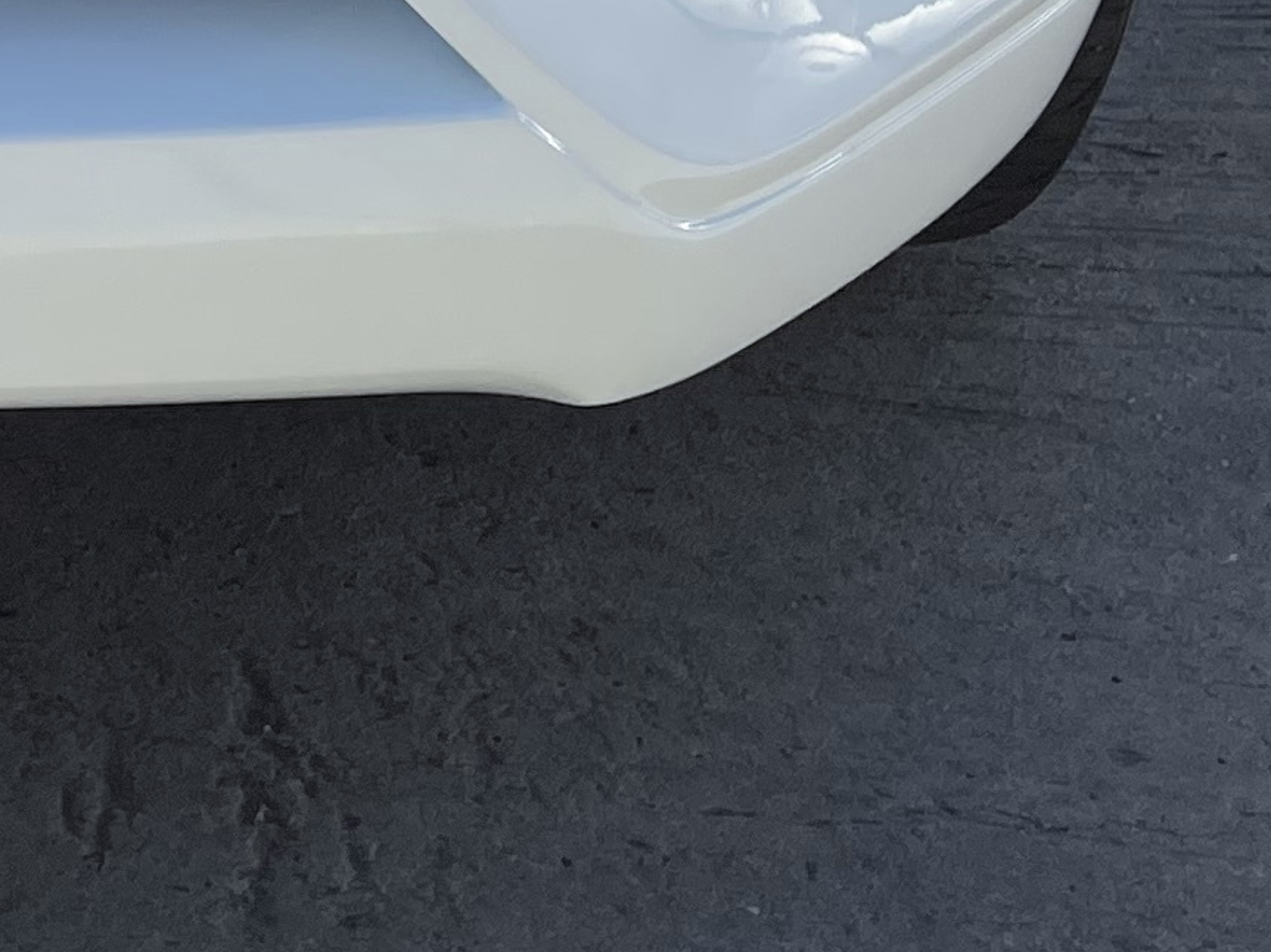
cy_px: -1079
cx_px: -728
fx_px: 4295
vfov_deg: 11.2
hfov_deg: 15.3
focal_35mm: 117
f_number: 1.6
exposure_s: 1/4717
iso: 32
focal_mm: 5.1
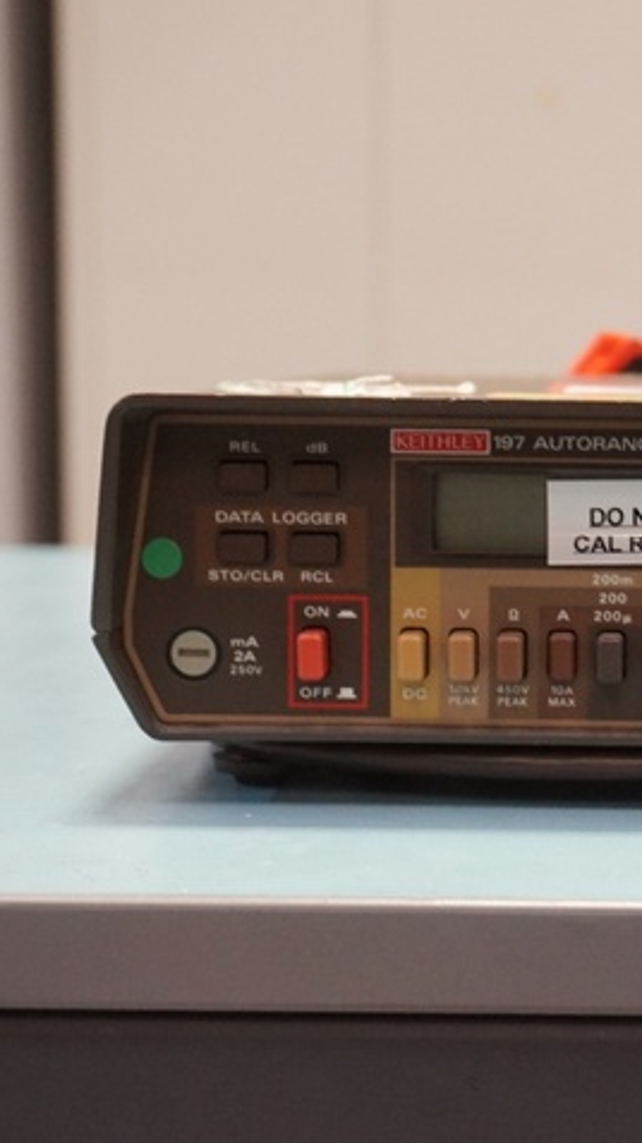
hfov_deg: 17.1
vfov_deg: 30.7
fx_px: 2084
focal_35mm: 69
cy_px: 570
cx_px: 647
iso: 2000
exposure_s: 1/60
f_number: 4.5
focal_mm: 29
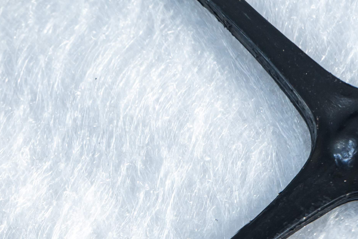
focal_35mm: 676
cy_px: 258
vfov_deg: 2.0
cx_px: -134
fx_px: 6722
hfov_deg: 3.0
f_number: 8
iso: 400
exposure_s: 1/30
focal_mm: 180
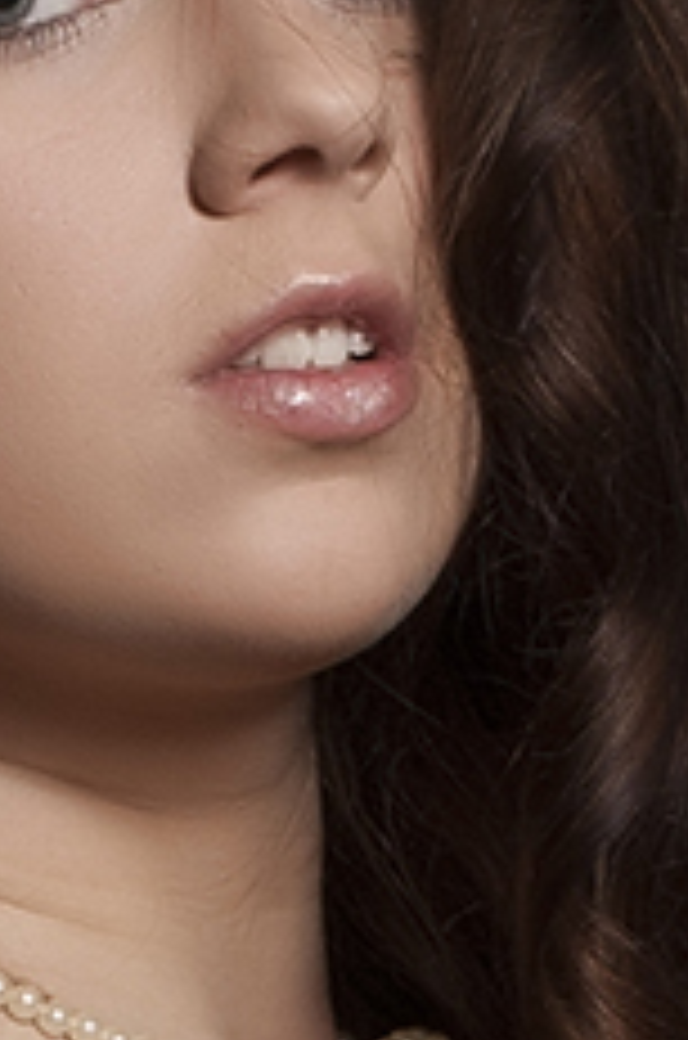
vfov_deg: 3.9
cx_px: 184
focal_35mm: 520
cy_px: 2697
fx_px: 14973
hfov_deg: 2.6
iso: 200
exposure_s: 1/500
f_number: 9
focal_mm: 50
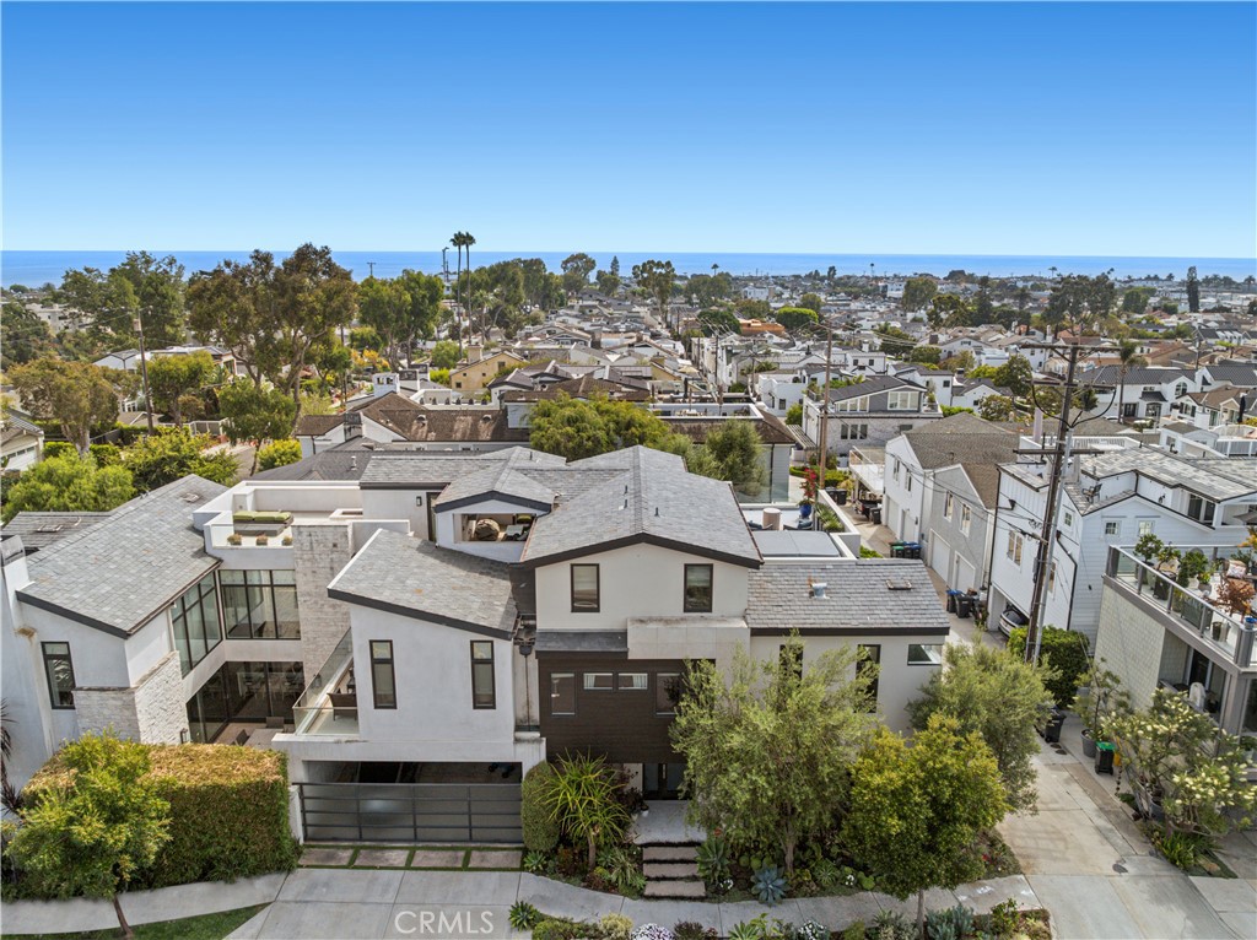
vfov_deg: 56.7
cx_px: 628
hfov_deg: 71.6
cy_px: 470
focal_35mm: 24
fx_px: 871
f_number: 2.8
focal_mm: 12.3
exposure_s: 1/160
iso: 180
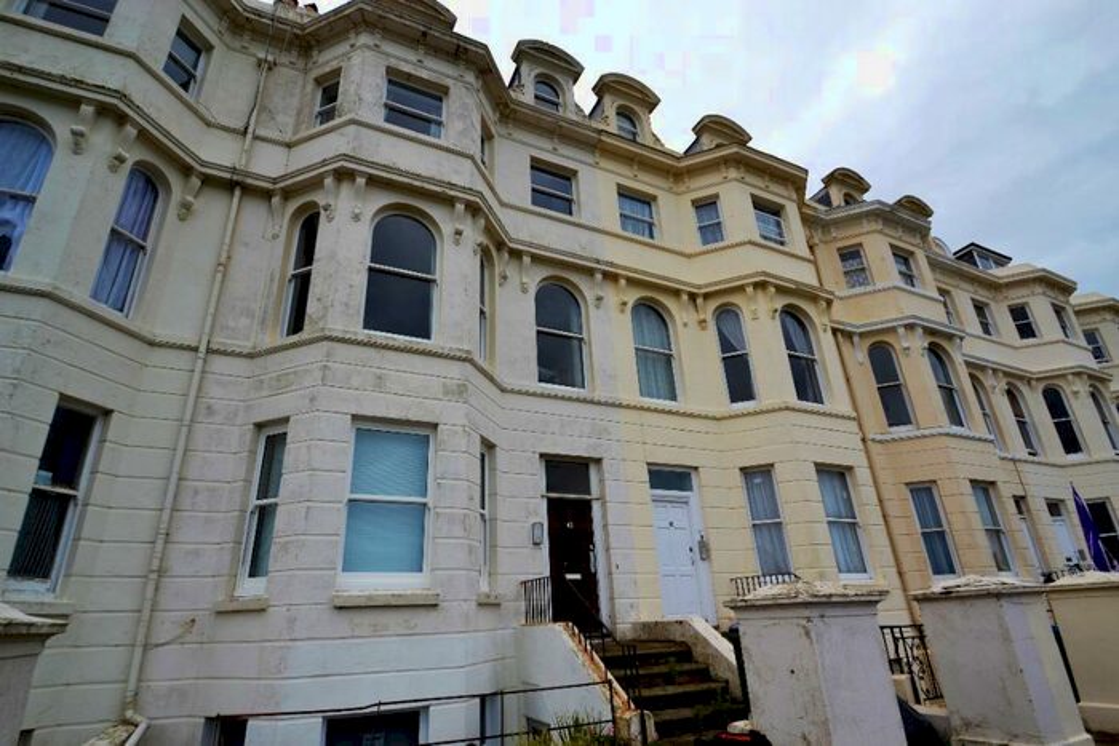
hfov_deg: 95.0
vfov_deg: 72.1
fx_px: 513
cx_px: 560
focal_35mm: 16
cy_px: 373
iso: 100
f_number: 6.3
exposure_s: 1/160
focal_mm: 11
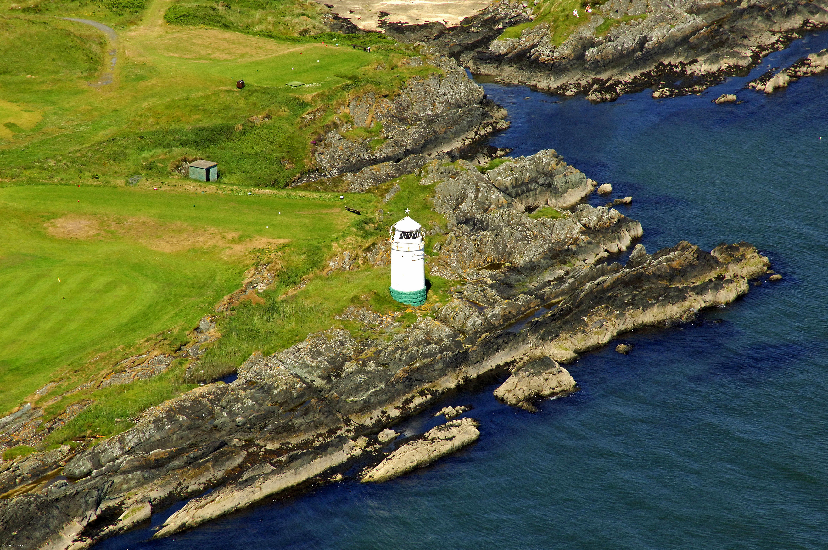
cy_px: 275
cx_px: 414
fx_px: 4135
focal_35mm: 180
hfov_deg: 11.4
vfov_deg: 7.6
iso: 400
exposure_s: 1/1000
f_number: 7.6
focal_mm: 120
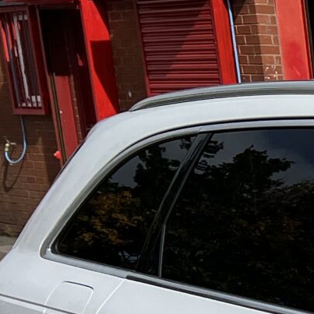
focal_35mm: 146
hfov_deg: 9.4
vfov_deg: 11.1
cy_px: 576
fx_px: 1498
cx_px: 947
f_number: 1.5
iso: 50
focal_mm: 5.7
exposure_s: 1/11364
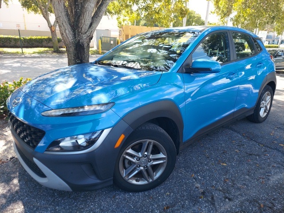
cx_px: 142
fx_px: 197
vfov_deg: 56.8
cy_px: 106
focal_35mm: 24
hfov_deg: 71.6
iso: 50
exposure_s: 1/177
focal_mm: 5.23
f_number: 1.8
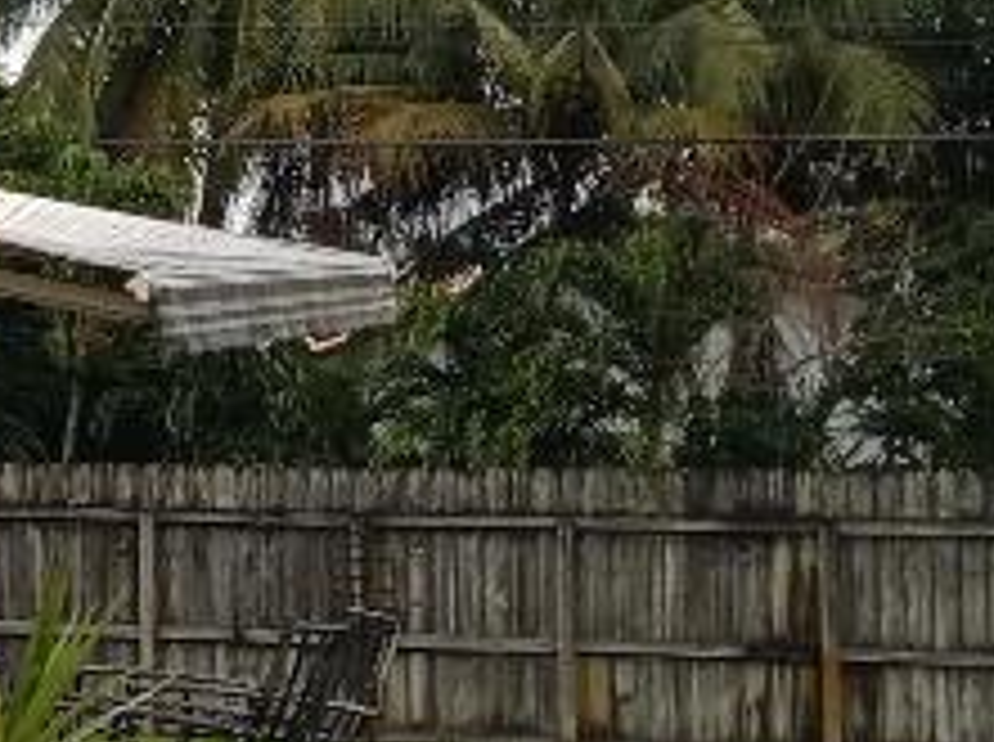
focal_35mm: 130
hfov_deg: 13.8
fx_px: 3727
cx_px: -715
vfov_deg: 11.4
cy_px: 211
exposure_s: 1/595
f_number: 1.8
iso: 100
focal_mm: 3.61
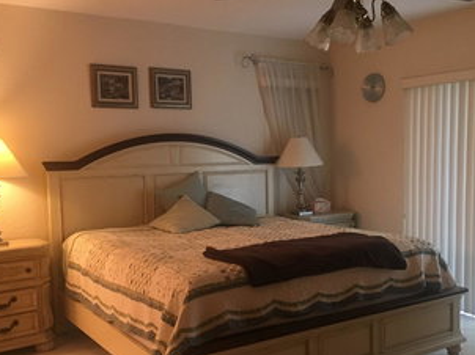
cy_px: 214
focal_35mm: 41
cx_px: 263
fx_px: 562
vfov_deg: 35.0
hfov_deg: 45.7
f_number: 2.2
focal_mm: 4.15
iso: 125
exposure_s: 1/30
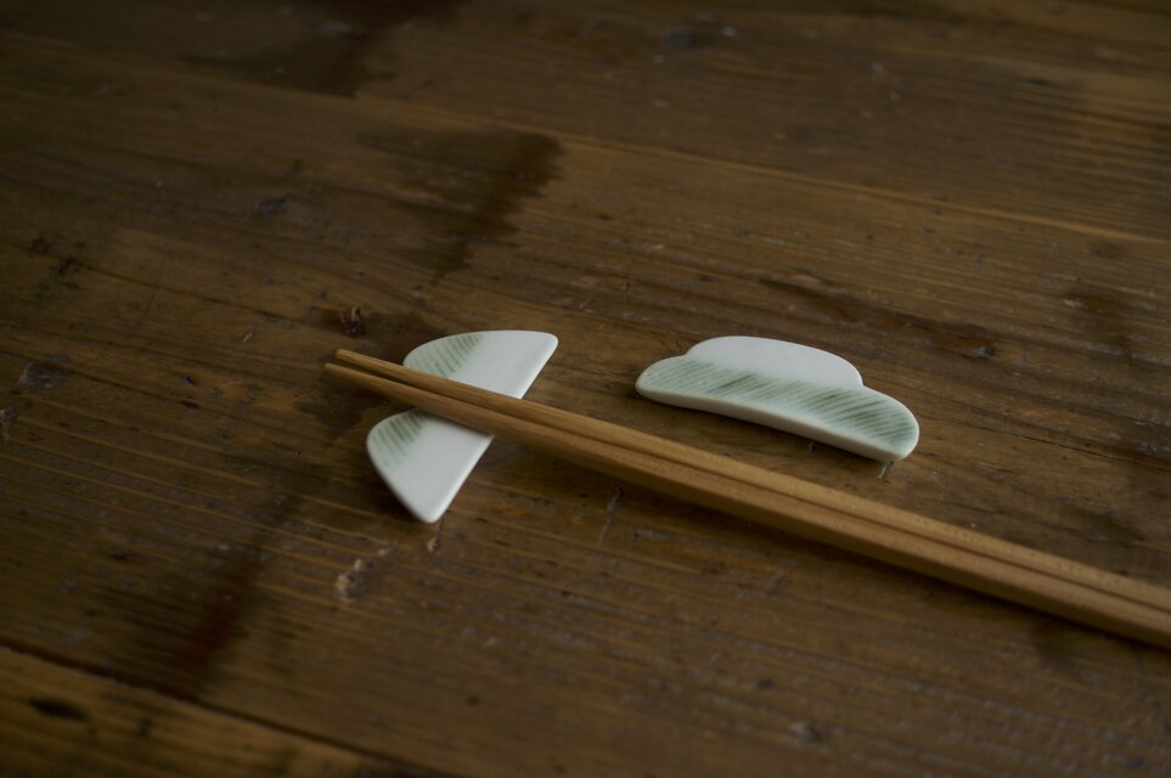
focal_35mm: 45
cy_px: 389
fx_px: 1462
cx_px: 586
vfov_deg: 29.8
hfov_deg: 43.6
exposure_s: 1/25
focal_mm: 30
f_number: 3.5
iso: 100
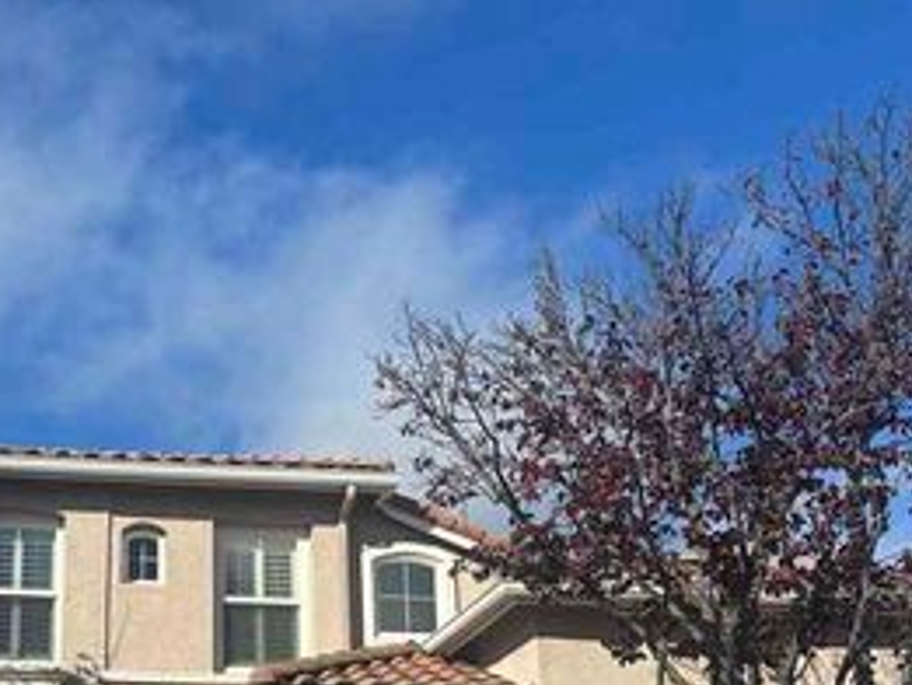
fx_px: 1212
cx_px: 168
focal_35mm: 46
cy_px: 652
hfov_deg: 39.4
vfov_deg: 29.8
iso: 80
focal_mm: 6.86
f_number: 1.78
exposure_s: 1/7042
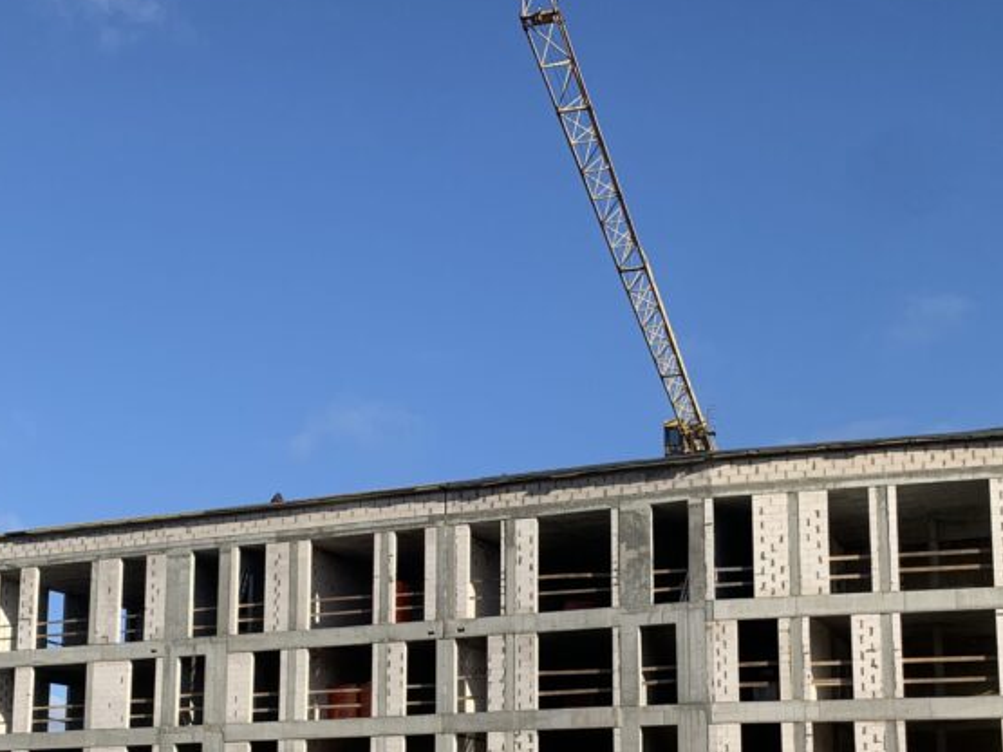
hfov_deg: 39.7
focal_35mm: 48
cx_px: 499
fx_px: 1391
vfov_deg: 29.1
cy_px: 667
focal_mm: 4.25
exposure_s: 1/2257
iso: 25
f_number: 1.8
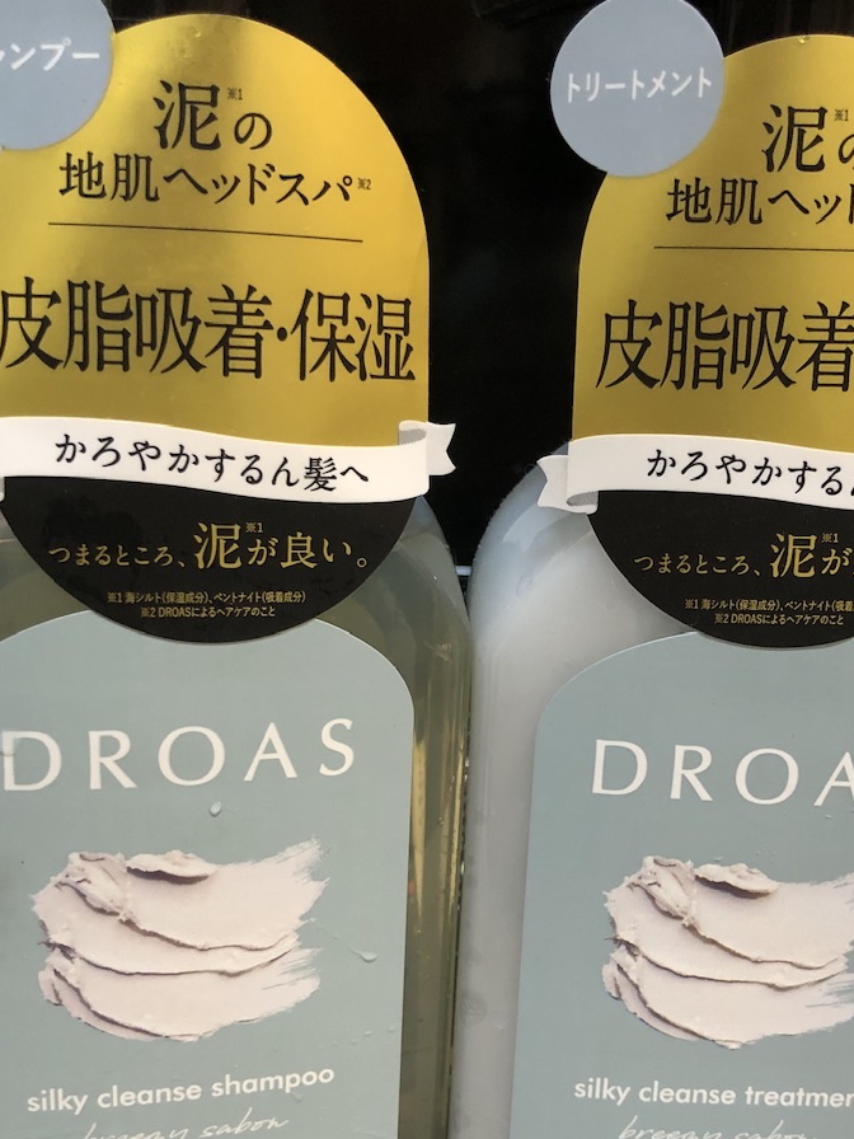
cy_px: 676
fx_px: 1316
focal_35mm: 40
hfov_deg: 35.9
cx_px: 454
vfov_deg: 46.6
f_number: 1.8
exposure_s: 1/15
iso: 80
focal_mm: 3.99
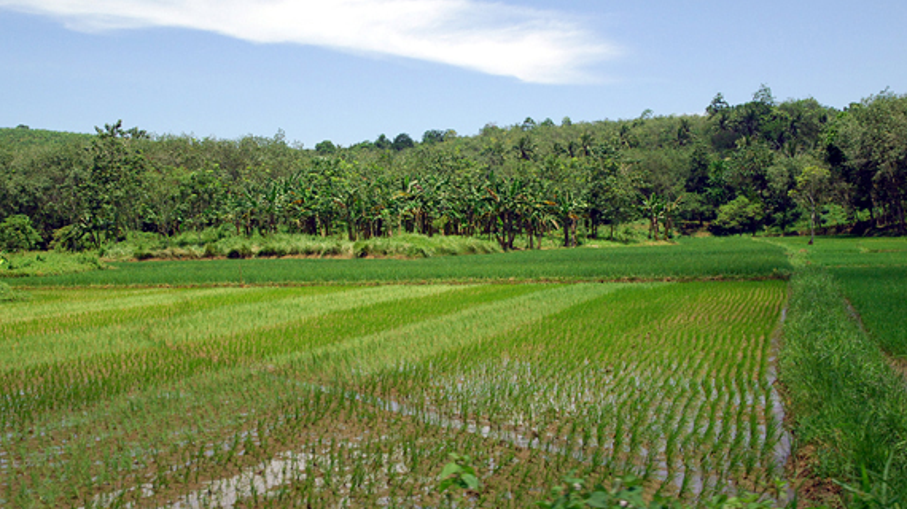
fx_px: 1034
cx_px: 434
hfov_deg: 47.4
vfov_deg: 27.7
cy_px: 276
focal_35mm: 43
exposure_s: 1/500
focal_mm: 26
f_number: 10
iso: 400
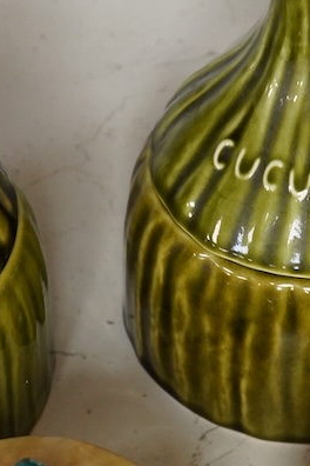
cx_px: 139
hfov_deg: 10.7
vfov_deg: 16.0
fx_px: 1653
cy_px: 249
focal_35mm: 128
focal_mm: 30
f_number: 9
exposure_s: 1/100
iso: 2500
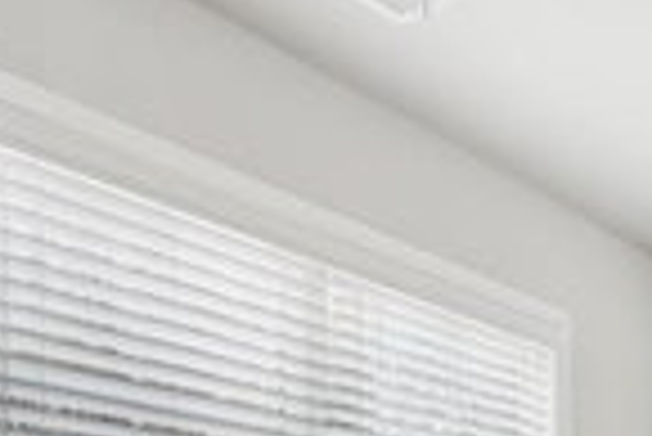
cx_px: 549
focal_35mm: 53
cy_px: 674
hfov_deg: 35.9
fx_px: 961
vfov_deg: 21.1
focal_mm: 16
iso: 200
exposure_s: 1/30
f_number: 8
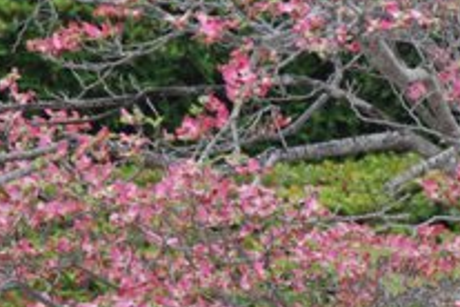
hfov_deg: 2.2
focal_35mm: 929
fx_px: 11870
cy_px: 229
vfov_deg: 1.5
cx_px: 382
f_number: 14
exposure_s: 1/80
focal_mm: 200
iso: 400
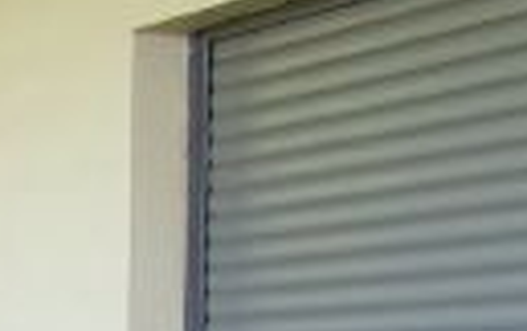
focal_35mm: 200
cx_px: -498
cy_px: 813
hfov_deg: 9.8
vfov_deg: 6.3
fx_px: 2876
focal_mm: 6.3
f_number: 2.8
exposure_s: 1/60
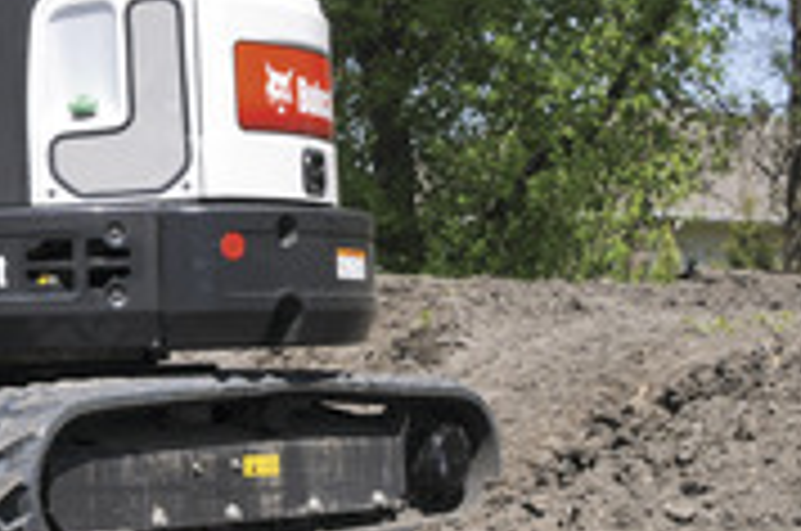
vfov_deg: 11.6
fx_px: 2621
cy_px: 194
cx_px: -144
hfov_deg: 16.7
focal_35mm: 118
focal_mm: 28
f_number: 11
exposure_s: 1/250
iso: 200
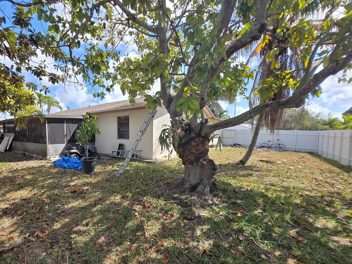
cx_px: 136
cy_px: 148
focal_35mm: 16
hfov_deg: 92.9
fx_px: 163
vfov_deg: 77.8
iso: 25
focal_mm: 1.7
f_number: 2.2
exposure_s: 1/648
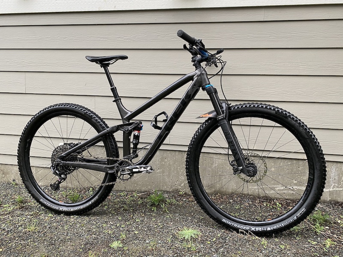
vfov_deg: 53.1
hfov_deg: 67.3
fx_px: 258
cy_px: 128
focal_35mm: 26
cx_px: 172
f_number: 1.8
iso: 125
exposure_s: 1/76
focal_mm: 4.25
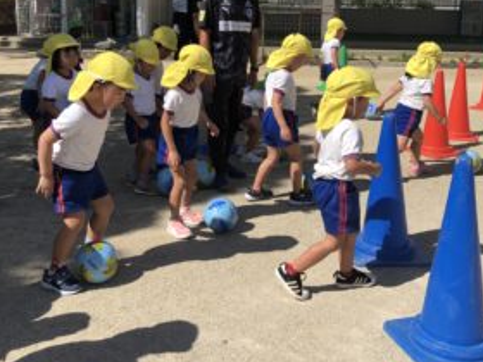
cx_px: 248
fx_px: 586
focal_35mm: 42
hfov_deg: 44.8
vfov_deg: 34.0
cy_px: 113
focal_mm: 3.99
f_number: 1.8
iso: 20
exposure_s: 1/2525
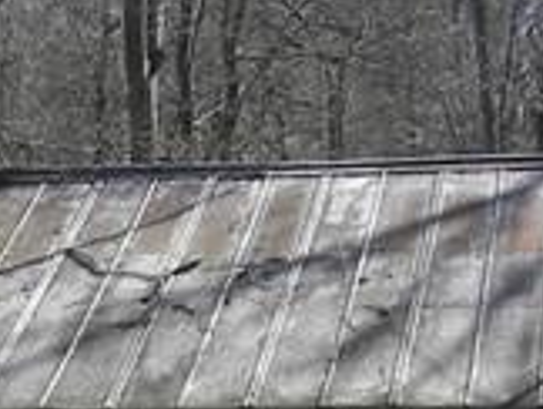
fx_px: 2576
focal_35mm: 164
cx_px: -67
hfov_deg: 11.8
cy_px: 251
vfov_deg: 9.1
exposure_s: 1/305
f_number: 6.3
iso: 160
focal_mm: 4.6
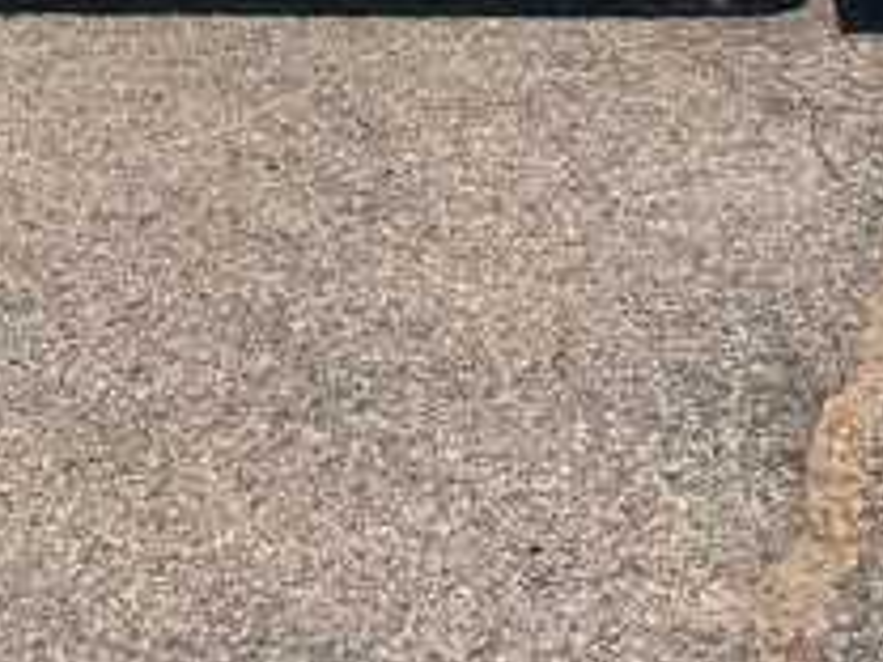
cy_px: -454
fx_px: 3265
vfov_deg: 11.0
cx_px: 586
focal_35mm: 128
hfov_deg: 15.4
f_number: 1.5
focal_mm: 5.7
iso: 50
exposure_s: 1/8696
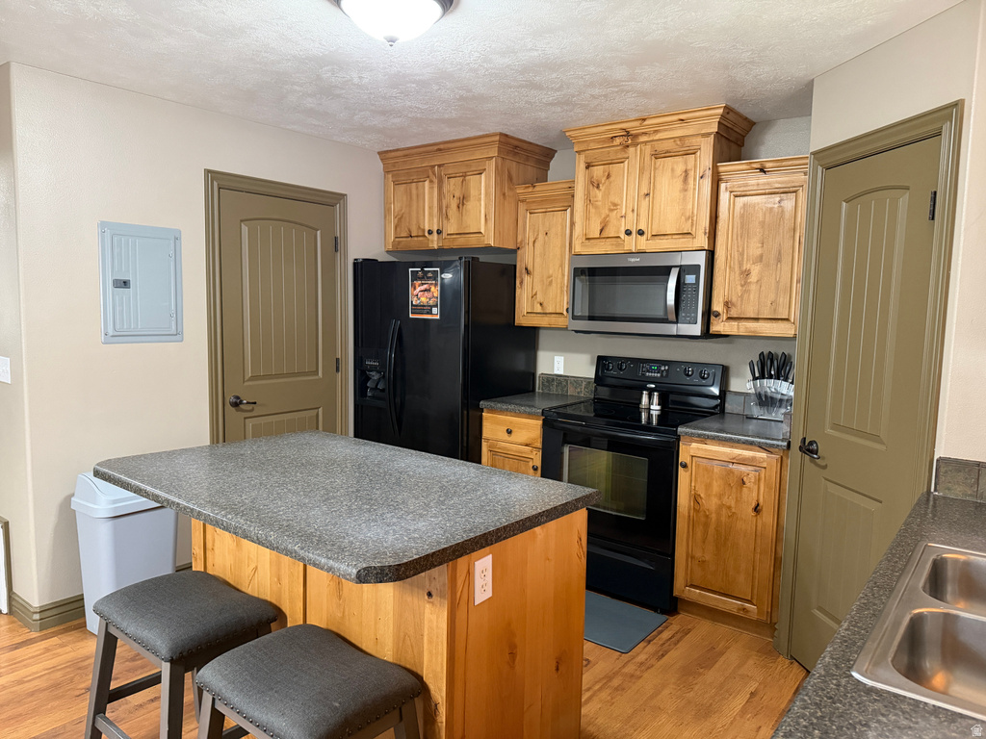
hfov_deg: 71.6
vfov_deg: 56.8
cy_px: 370
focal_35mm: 24
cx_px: 493
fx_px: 684
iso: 640
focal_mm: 6.76
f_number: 1.78
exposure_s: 1/60
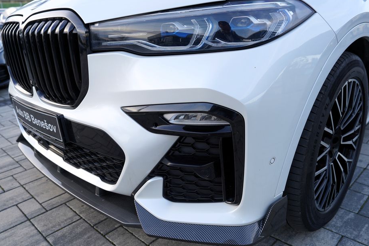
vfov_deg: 45.0
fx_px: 297
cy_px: 126
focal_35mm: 29
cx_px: 172
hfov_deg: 63.6
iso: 100
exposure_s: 1/60
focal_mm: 26
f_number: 4
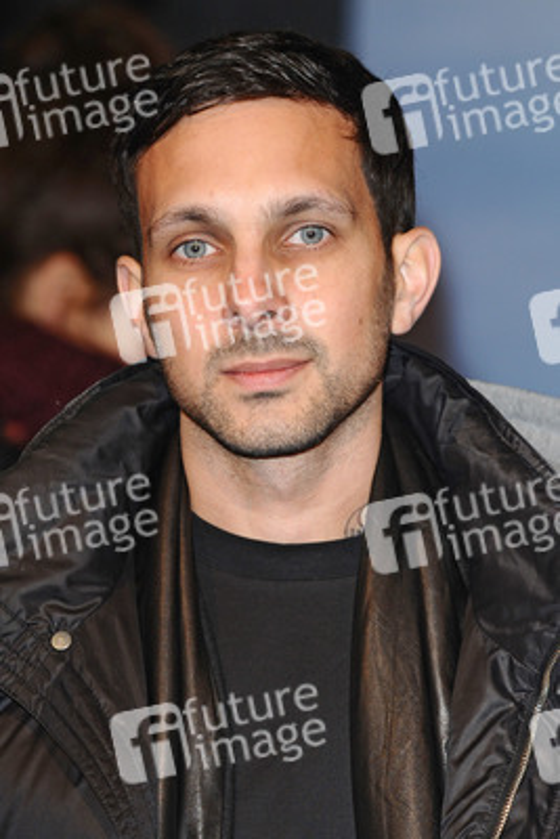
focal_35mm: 202
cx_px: 280
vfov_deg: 10.2
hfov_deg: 6.8
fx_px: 4721
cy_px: 420
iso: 320
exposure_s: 1/200
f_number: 4.5
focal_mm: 135
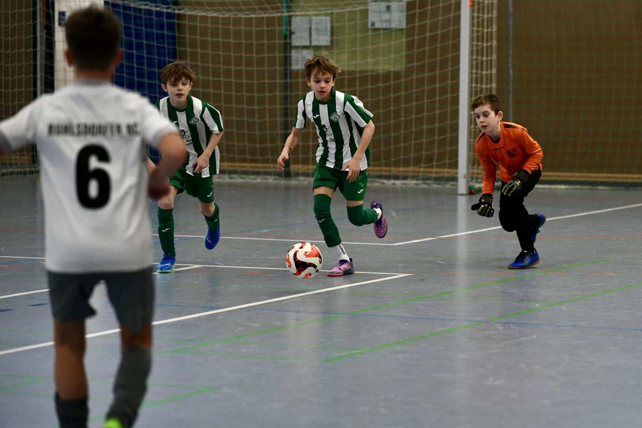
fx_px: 1997
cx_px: 321
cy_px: 214
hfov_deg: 18.3
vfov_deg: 12.2
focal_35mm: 112
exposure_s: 1/1250
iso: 5000
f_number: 2.8
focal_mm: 112
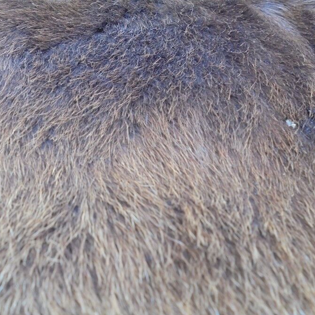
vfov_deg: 37.6
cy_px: 158
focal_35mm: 45
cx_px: 114
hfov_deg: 37.3
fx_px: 463
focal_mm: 6.9
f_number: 4.2
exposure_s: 1/15
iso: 400
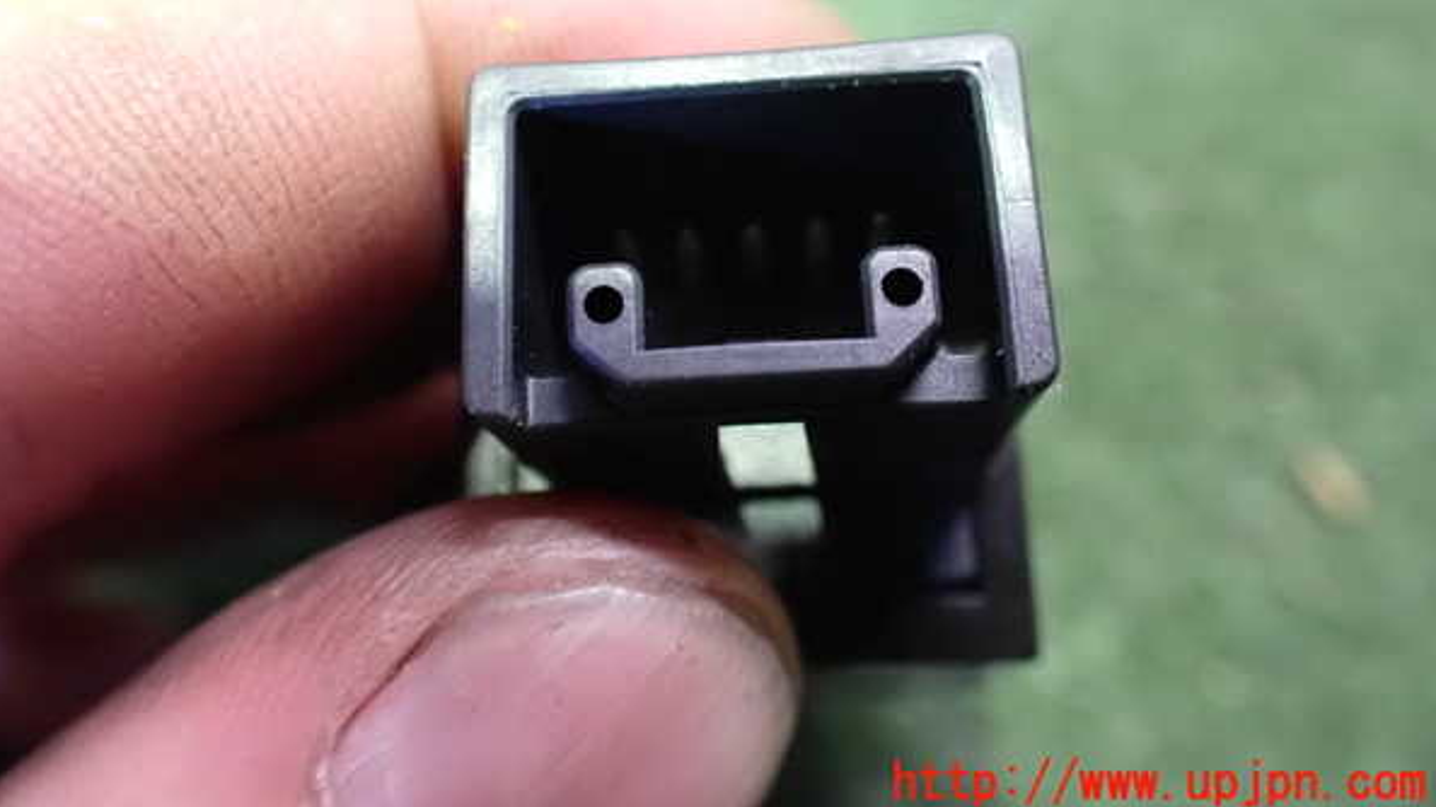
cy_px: 271
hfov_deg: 59.5
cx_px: 713
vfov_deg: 35.3
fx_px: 1256
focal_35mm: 33
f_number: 2.3
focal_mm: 5.4
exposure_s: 1/30
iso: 1600
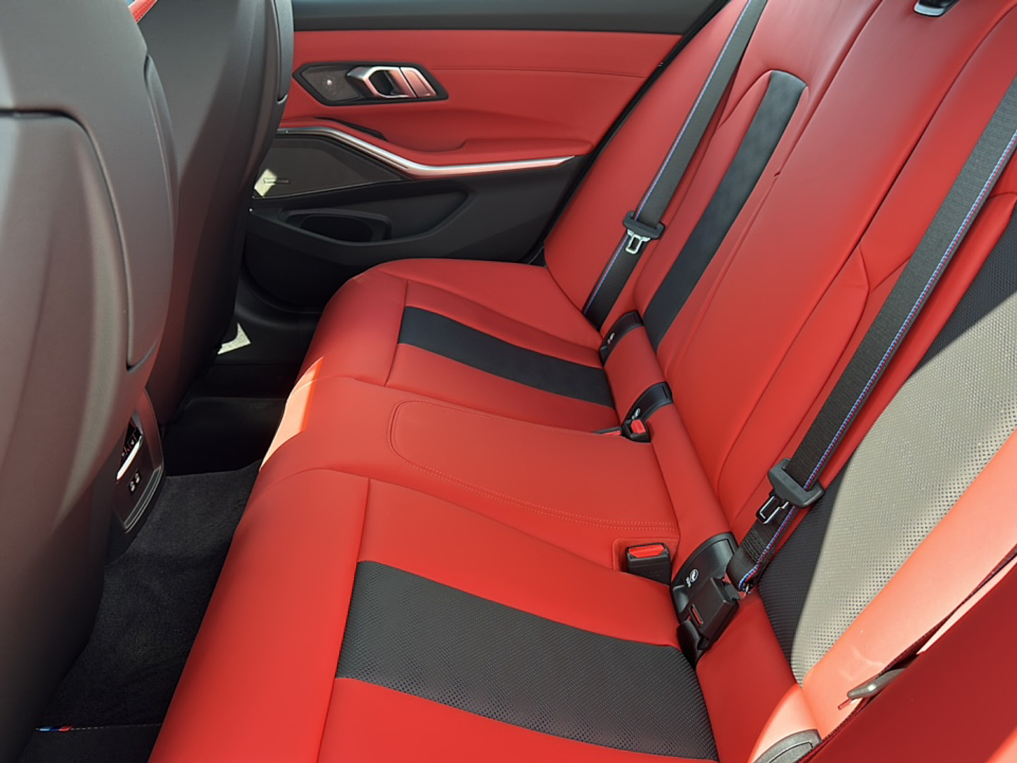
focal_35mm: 25
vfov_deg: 54.9
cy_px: 382
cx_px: 508
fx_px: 734
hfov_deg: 69.4
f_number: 1.78
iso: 80
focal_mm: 6.86
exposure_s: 1/260
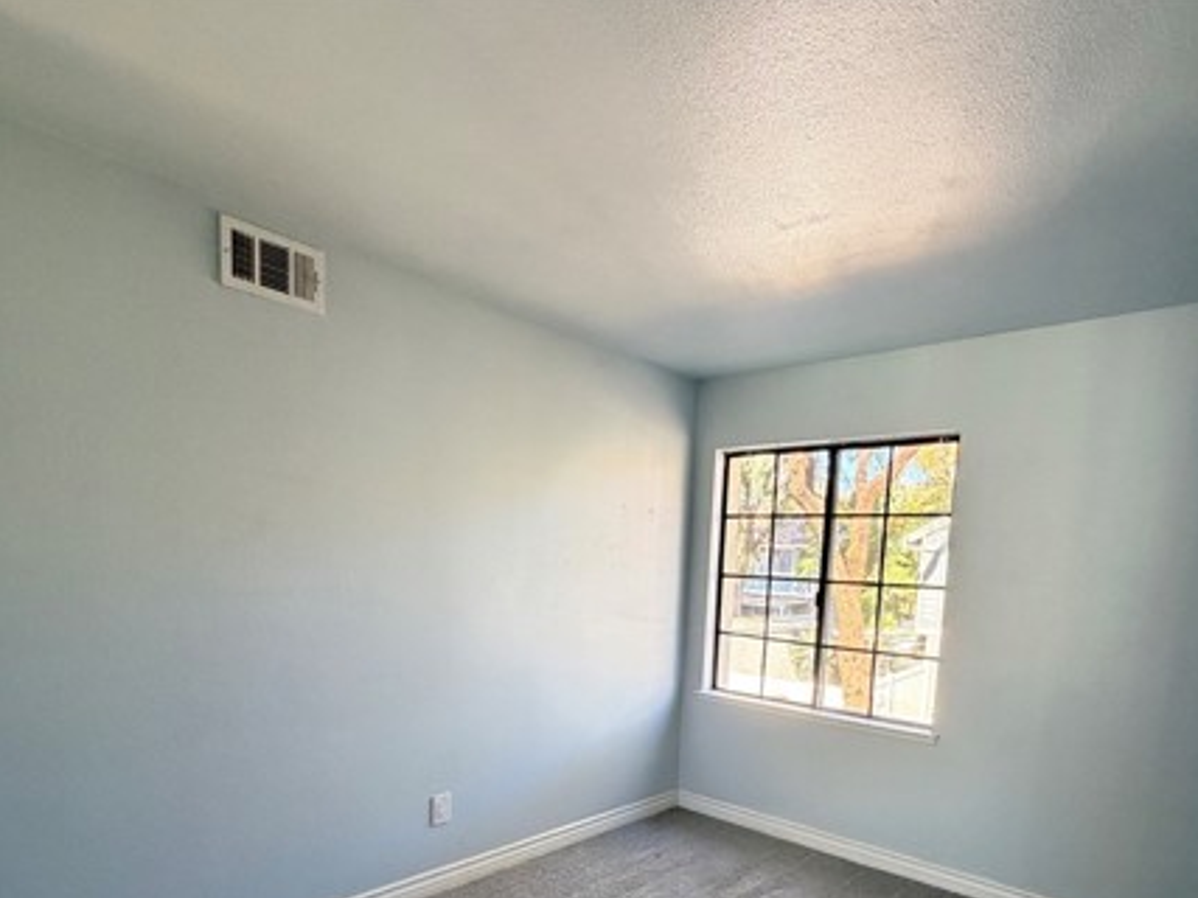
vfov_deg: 60.4
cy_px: 659
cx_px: 693
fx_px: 727
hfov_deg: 78.4
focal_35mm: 21
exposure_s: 1/104
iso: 320
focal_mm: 2.22
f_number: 2.2
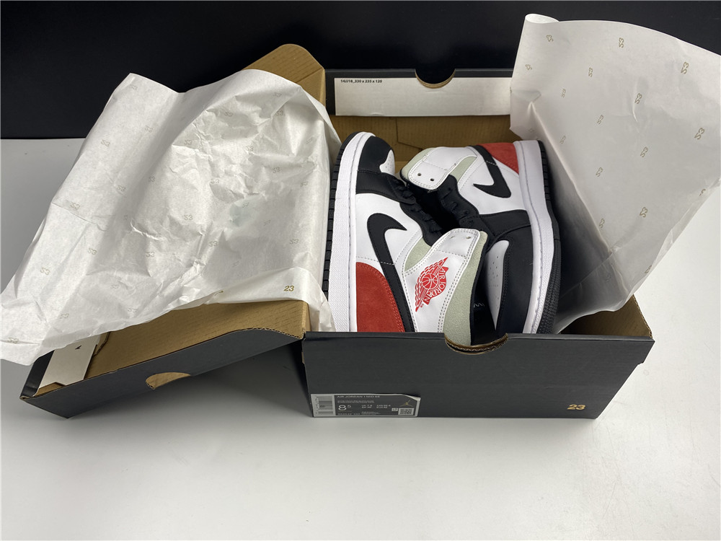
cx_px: 360
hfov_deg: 67.3
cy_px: 270
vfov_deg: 53.1
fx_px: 542
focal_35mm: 26
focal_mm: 4.25
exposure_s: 1/100
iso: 32
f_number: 1.8
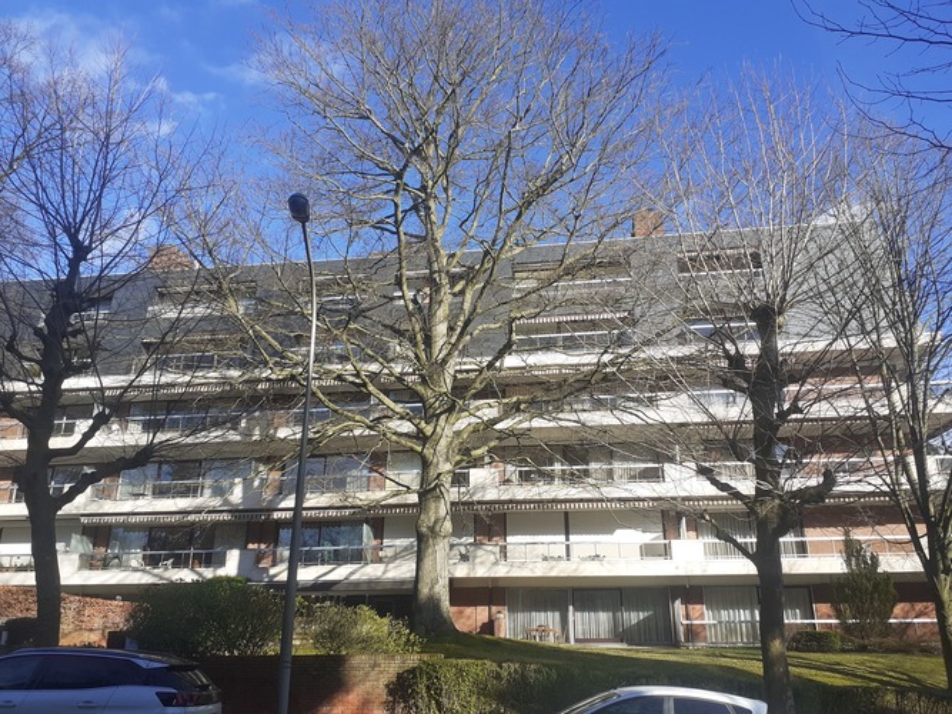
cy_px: 357
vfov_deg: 51.3
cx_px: 476
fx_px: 742
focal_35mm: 27
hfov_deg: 65.3
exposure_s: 1/986
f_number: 1.9
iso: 40
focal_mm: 3.6
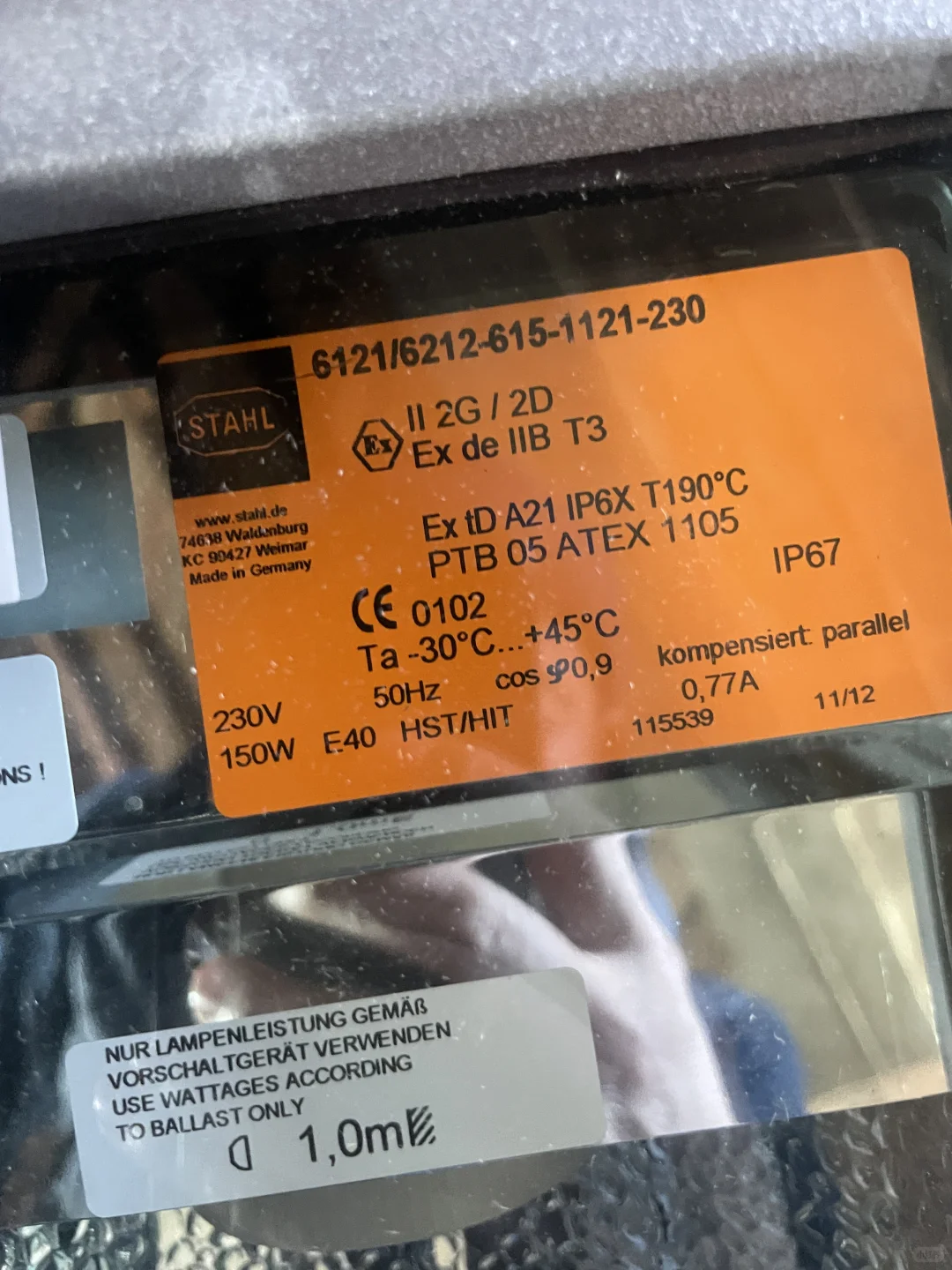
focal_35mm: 26
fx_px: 953
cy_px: 635
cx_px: 476
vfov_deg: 67.3
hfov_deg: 53.1
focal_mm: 4.2
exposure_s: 1/30
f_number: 1.6
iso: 800
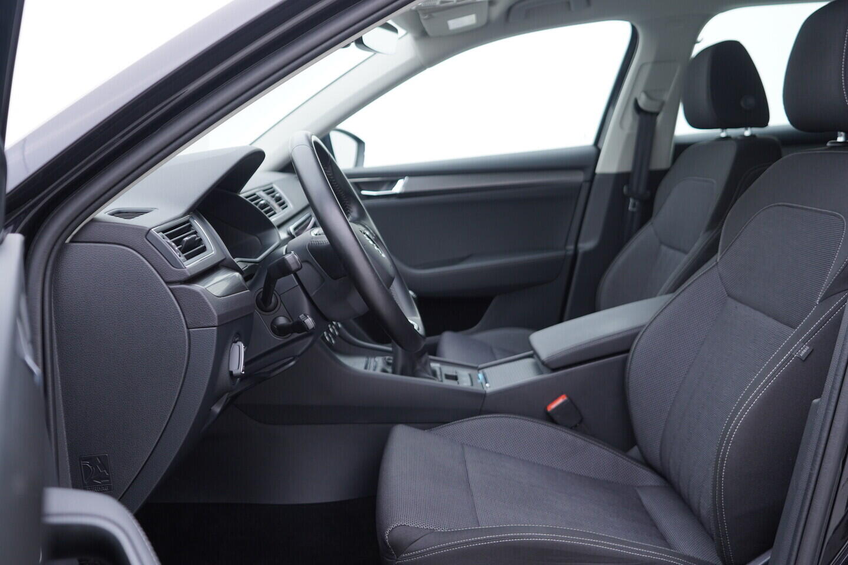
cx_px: 424
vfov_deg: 36.9
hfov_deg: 53.1
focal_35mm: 36
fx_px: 848
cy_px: 282
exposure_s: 1/40
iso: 160
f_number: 2.8
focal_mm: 24
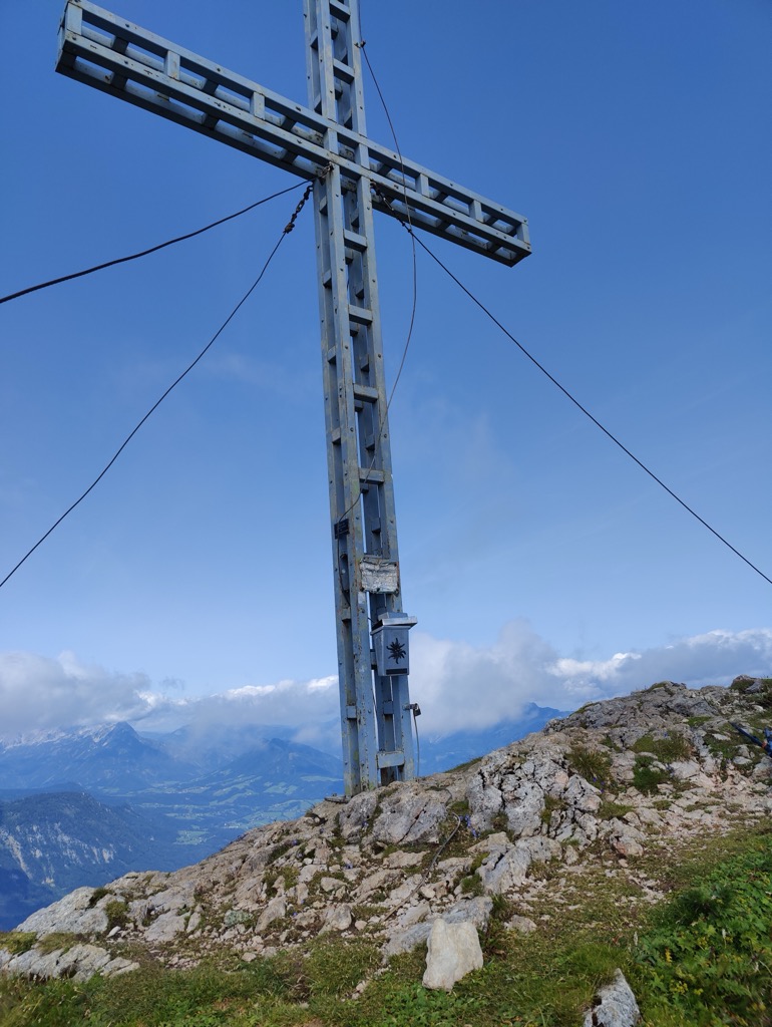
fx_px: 683
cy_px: 514
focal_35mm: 23
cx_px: 386
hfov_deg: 59.0
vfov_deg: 73.9
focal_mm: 6.06
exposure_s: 1/3204
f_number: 1.8
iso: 64
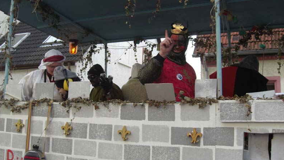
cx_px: 140
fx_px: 316
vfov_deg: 28.4
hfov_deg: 48.4
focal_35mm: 42
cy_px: 82
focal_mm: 7.9
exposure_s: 1/250
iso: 80
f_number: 2.8
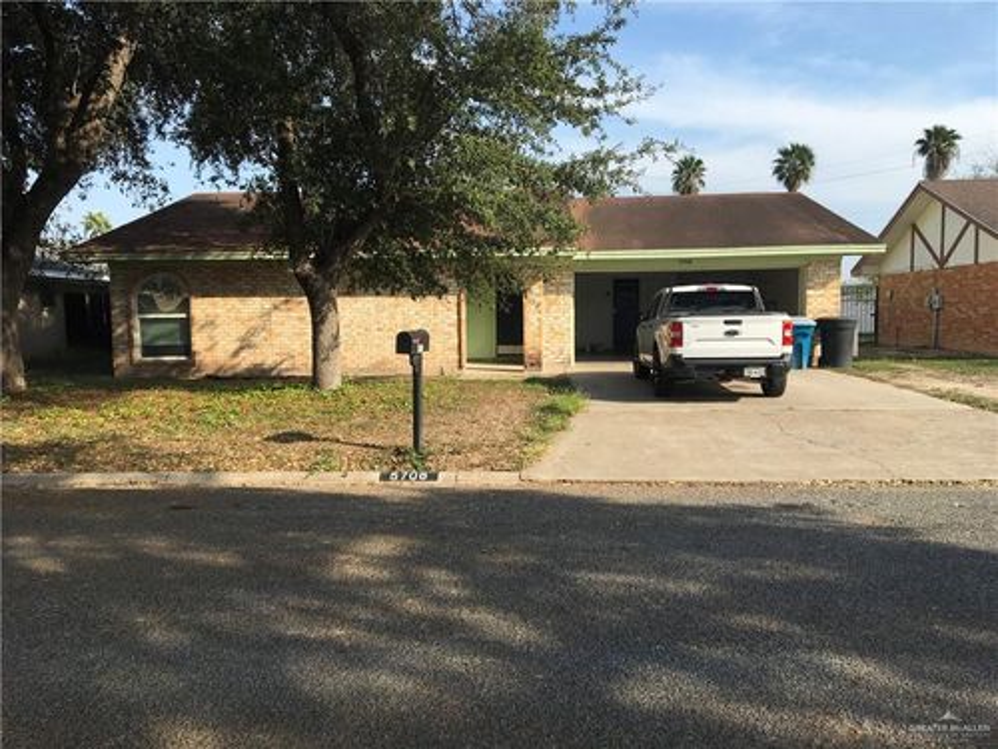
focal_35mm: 29
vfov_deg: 48.2
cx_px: 499
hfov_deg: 61.7
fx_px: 836
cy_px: 374
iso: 25
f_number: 2.2
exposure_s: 1/1261
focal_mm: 4.15
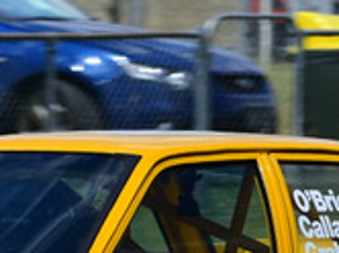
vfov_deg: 1.1
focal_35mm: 1393
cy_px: 200
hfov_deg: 1.4
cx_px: 14
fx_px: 13622
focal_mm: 200
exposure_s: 1/640
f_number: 10
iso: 250
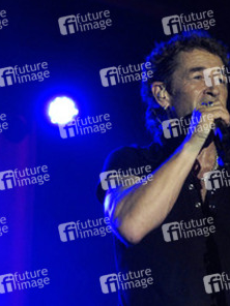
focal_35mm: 164
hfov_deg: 9.0
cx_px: 201
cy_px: 152
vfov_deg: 12.1
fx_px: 1450
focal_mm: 75
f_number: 5
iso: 800
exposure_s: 1/50
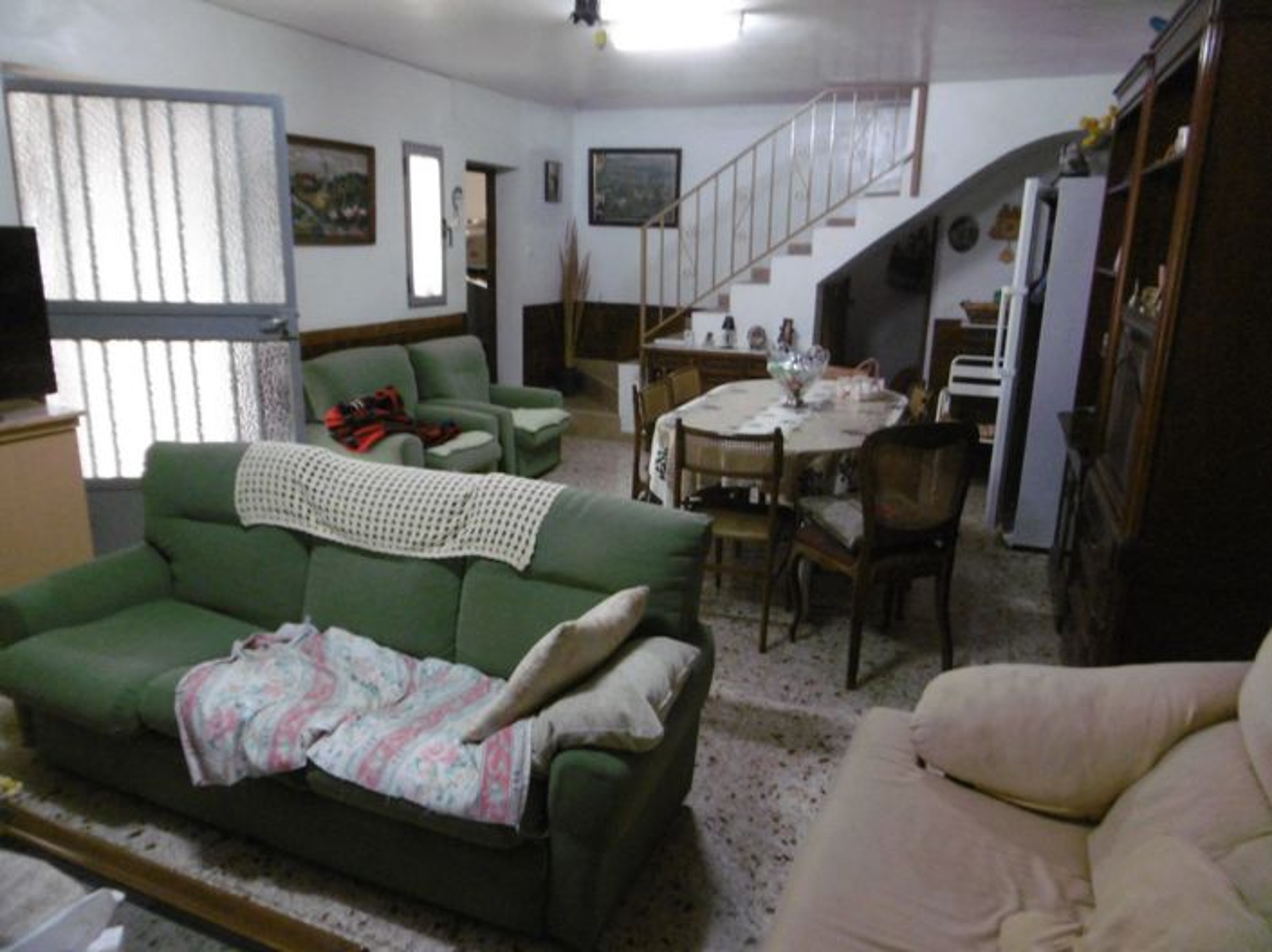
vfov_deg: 56.8
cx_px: 636
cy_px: 476
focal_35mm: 24
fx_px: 881
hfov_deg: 71.6
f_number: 3.1
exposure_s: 1/10
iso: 400
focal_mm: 4.3
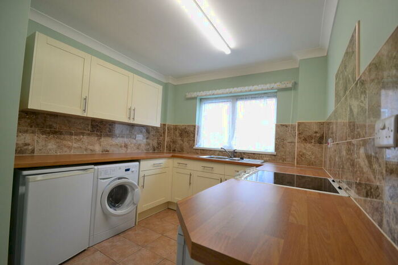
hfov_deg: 100.4
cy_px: 132
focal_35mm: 15
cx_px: 199
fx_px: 166
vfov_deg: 77.4
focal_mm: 10
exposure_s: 1/60
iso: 800
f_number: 5.6
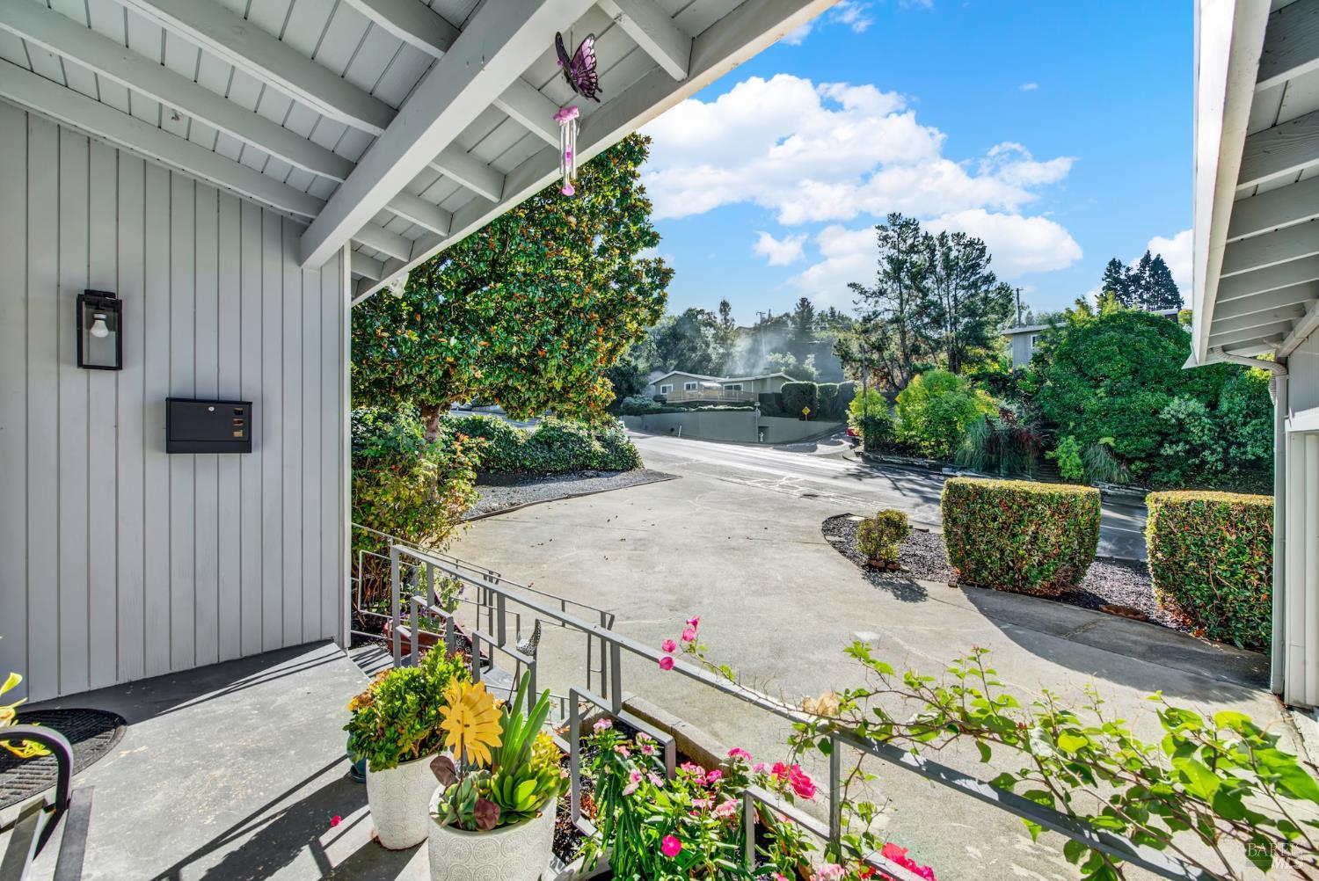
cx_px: 660
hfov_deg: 104.2
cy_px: 440
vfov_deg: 81.3
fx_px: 513
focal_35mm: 14
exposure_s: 1/60
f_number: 14
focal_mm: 14
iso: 100
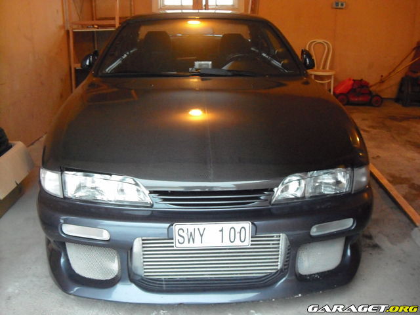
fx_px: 449
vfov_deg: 38.7
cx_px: 210
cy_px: 158
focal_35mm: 37
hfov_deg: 50.1
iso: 800
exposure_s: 1/20
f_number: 2.7
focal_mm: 6.2
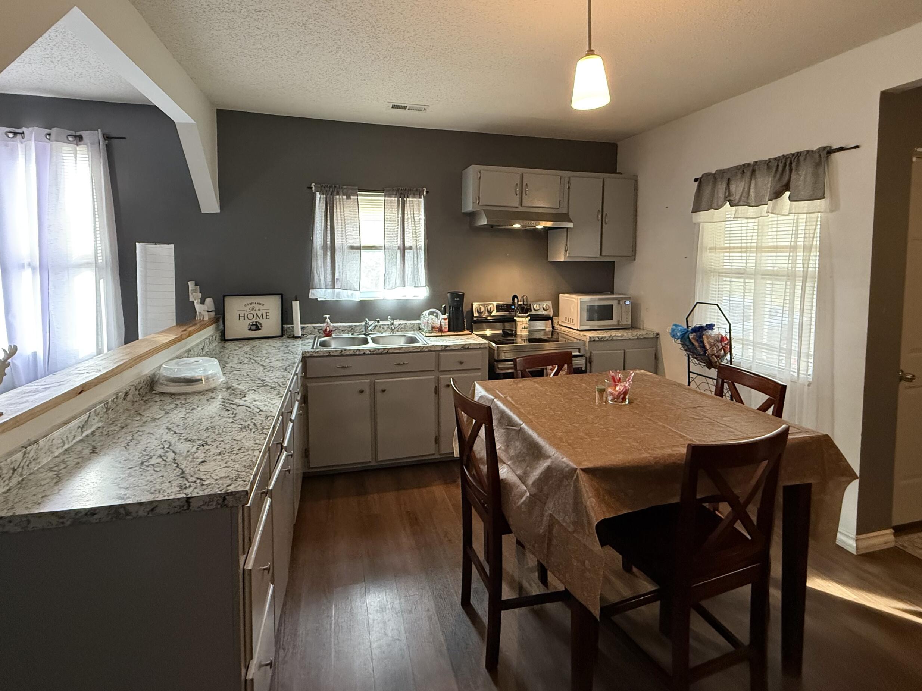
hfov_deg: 91.0
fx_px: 453
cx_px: 453
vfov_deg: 74.2
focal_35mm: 17
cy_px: 288
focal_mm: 2.22
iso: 640
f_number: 2.2
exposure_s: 1/60
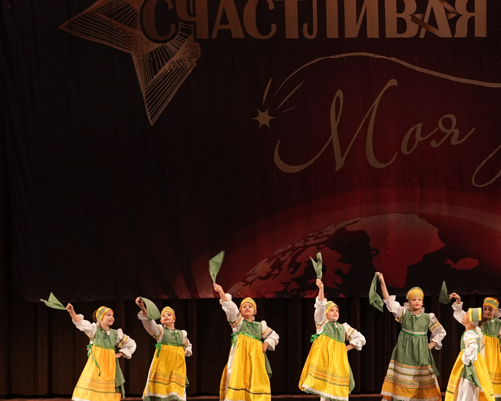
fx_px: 2461
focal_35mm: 166
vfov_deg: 9.3
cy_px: 216
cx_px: 294
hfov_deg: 11.6
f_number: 2.8
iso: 2500
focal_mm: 80
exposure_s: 1/400
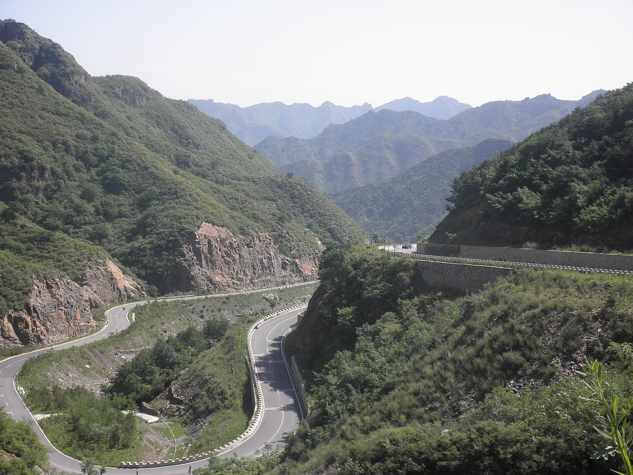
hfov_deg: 32.7
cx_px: 316
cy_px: 238
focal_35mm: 59
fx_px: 1079
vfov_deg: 24.8
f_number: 3.8
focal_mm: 10.5
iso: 64
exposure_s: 1/400
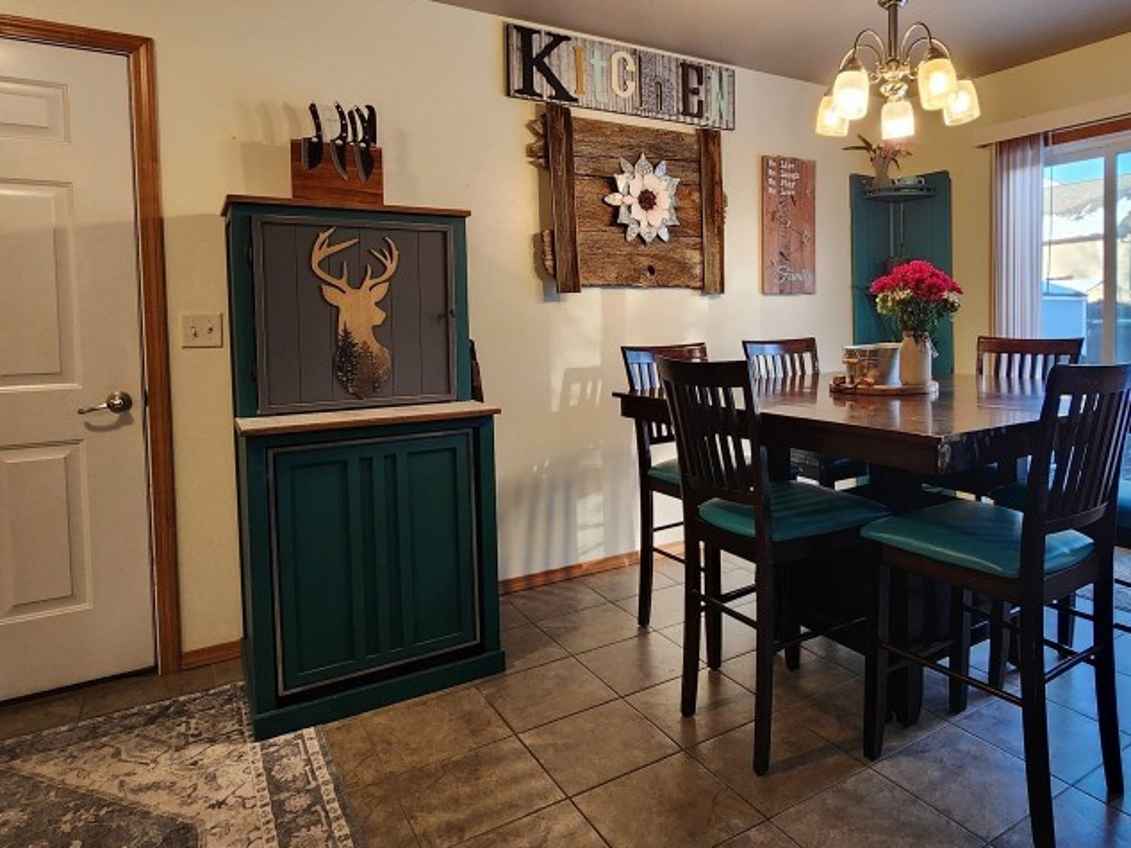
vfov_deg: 63.0
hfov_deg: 78.1
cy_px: 353
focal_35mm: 21
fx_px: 686
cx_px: 680
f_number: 2.2
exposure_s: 1/60
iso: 160
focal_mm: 2.2
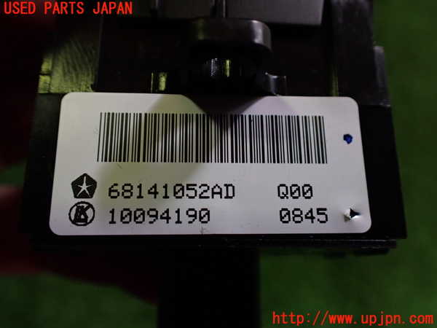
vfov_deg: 46.8
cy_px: 164
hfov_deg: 60.0
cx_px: 218
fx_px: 379
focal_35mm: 30
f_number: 2.3
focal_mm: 5.4
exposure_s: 1/125
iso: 250
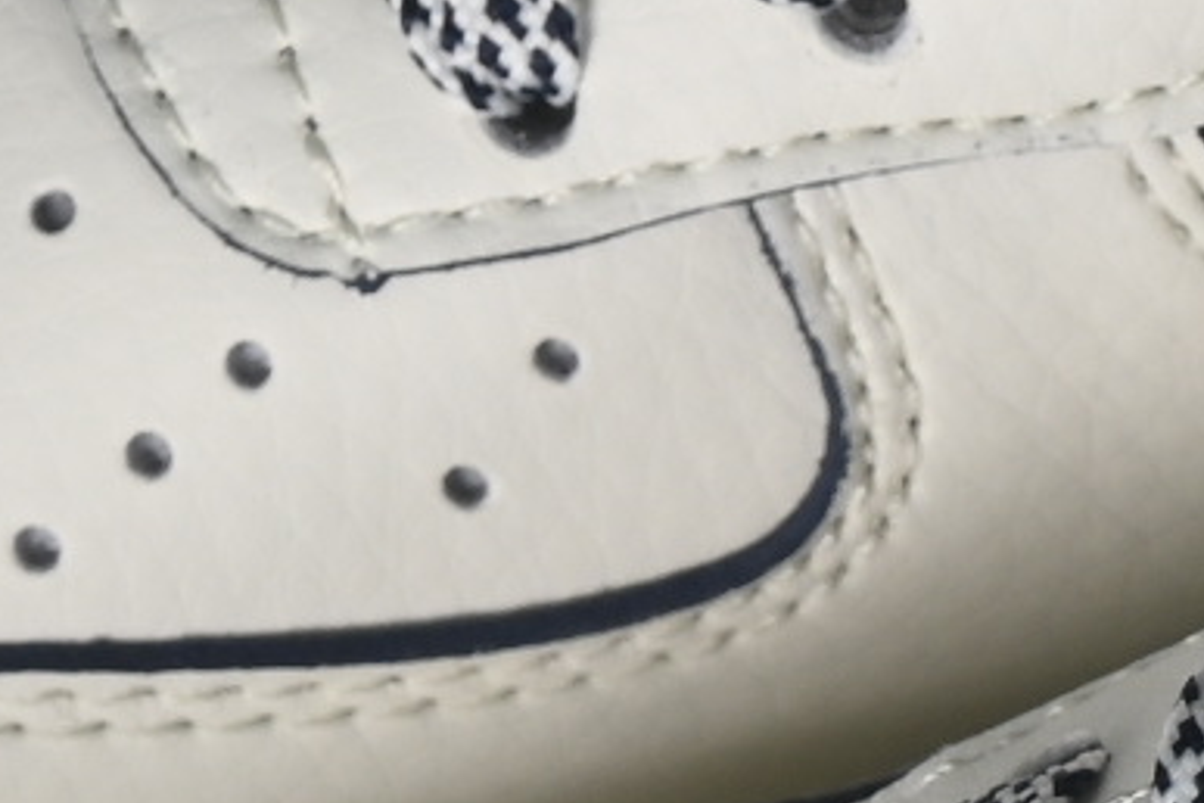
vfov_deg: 2.6
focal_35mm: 539
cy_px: 613
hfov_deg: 3.8
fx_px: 18025
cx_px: 1969
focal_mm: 50
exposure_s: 1/80
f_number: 7.1
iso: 160
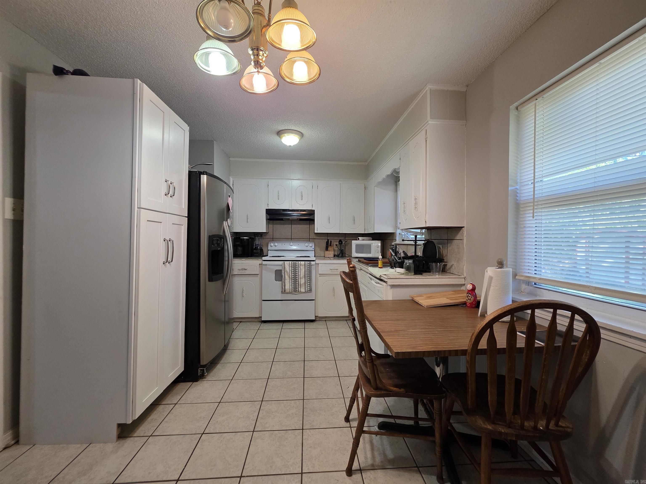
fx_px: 243
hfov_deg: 106.2
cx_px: 323
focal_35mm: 13
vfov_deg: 89.9
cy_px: 242
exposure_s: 1/120
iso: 200
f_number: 1.9
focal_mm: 2.2
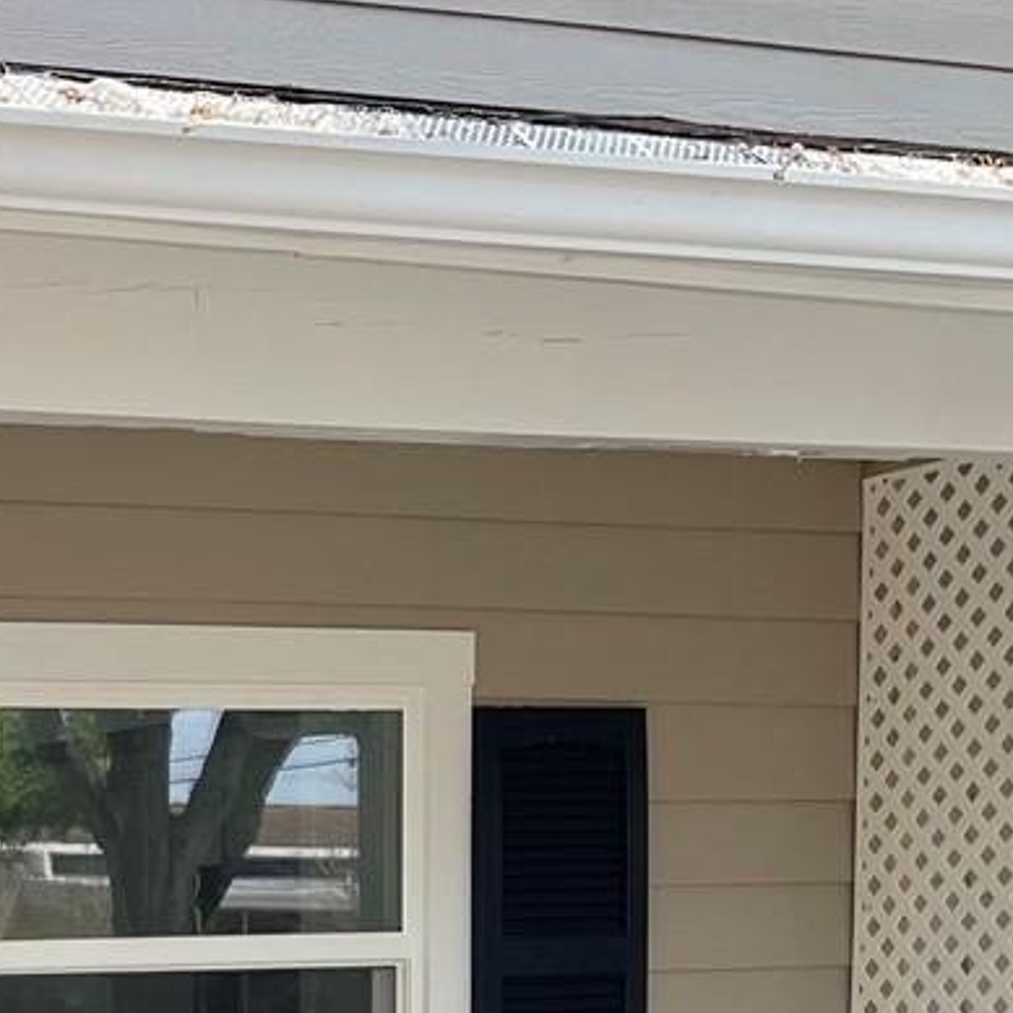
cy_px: 1292
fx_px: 3013
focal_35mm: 91
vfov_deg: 17.9
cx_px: -560
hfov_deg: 17.0
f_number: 1.6
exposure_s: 1/945
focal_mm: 5.1
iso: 32
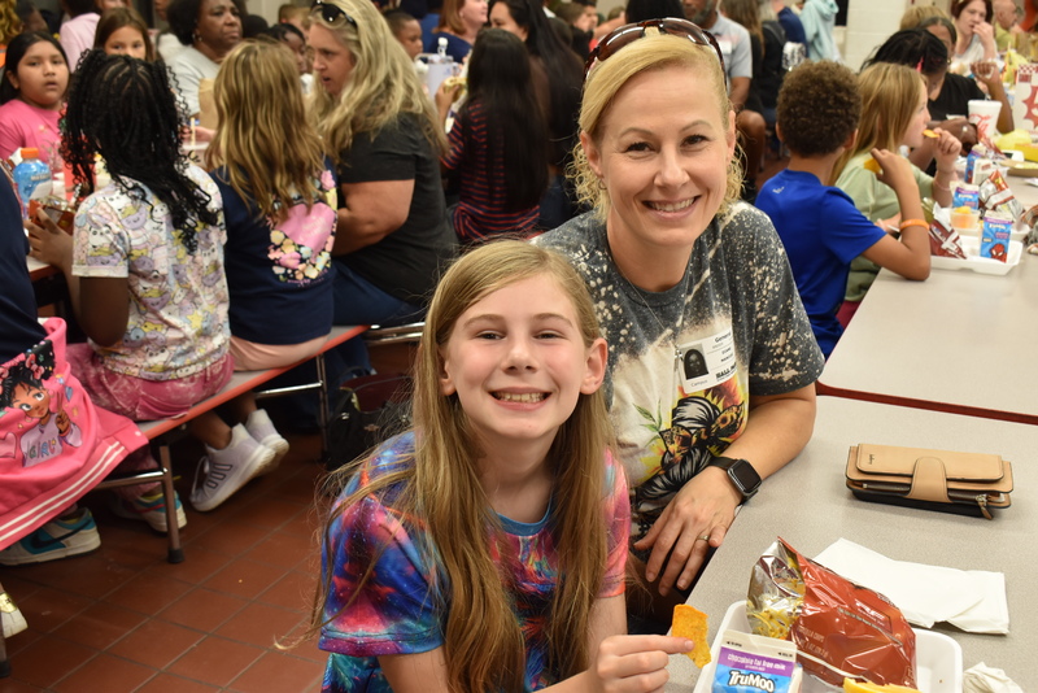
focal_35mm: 40
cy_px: 346
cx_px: 519
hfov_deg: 47.9
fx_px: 1168
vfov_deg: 33.0
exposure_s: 1/40
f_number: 7.1
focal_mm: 27
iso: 720
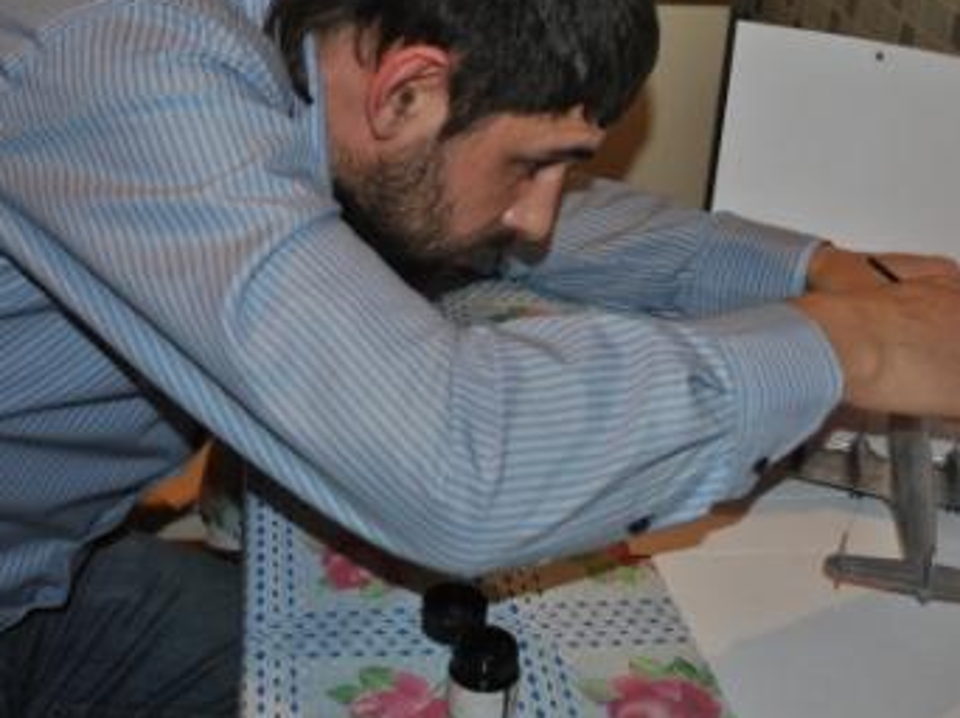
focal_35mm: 53
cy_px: 314
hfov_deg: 36.2
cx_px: 516
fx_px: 1469
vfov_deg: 27.5
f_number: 4.5
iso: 400
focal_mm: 28
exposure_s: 1/60
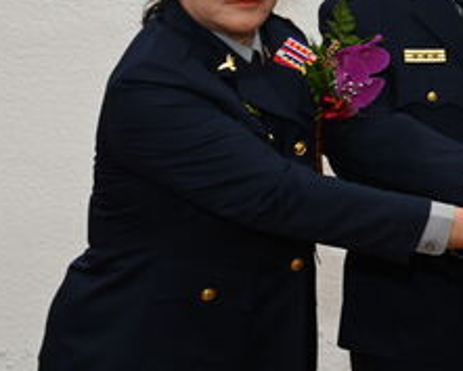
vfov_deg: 13.2
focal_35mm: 117
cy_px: 105
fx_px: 1604
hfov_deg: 15.9
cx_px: 534
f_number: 7.1
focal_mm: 46
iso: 1000
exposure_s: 1/60
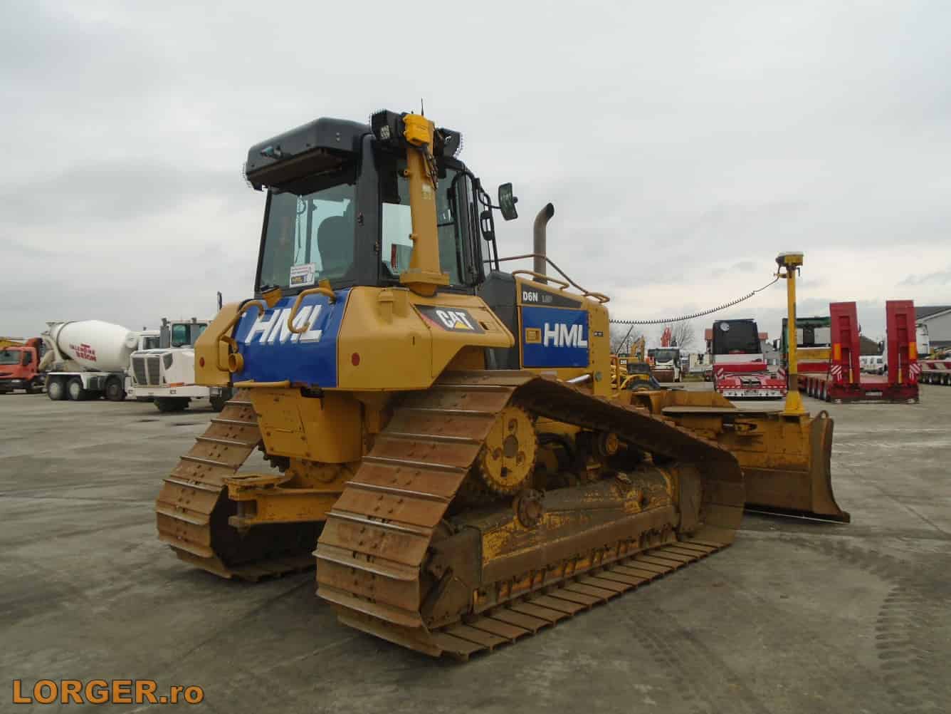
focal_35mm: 26
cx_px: 476
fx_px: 714
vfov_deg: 53.1
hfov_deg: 67.3
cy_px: 357
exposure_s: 1/320
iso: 100
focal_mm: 4.6
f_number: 3.2
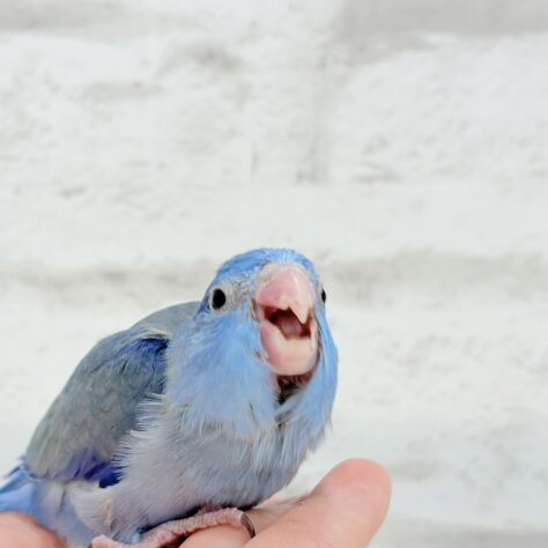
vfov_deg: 27.7
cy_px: 273
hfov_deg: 27.6
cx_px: 203
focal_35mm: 62
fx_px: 1110
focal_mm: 5.96
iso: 32
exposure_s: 1/50
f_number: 1.6
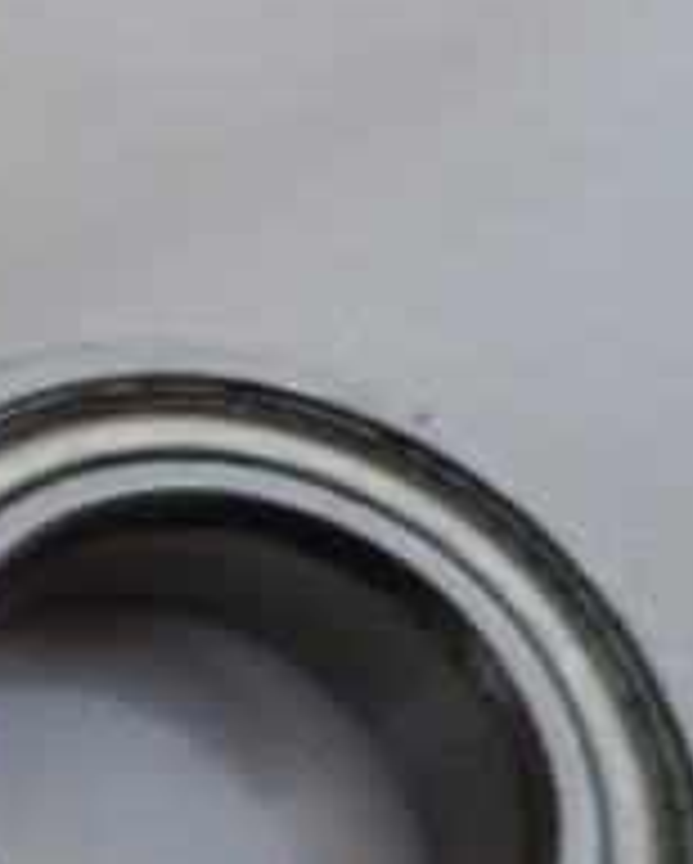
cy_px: 270
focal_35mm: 135
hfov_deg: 9.2
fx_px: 3456
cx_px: -1359
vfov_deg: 14.2
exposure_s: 1/180
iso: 80
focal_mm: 4.9
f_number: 3.3
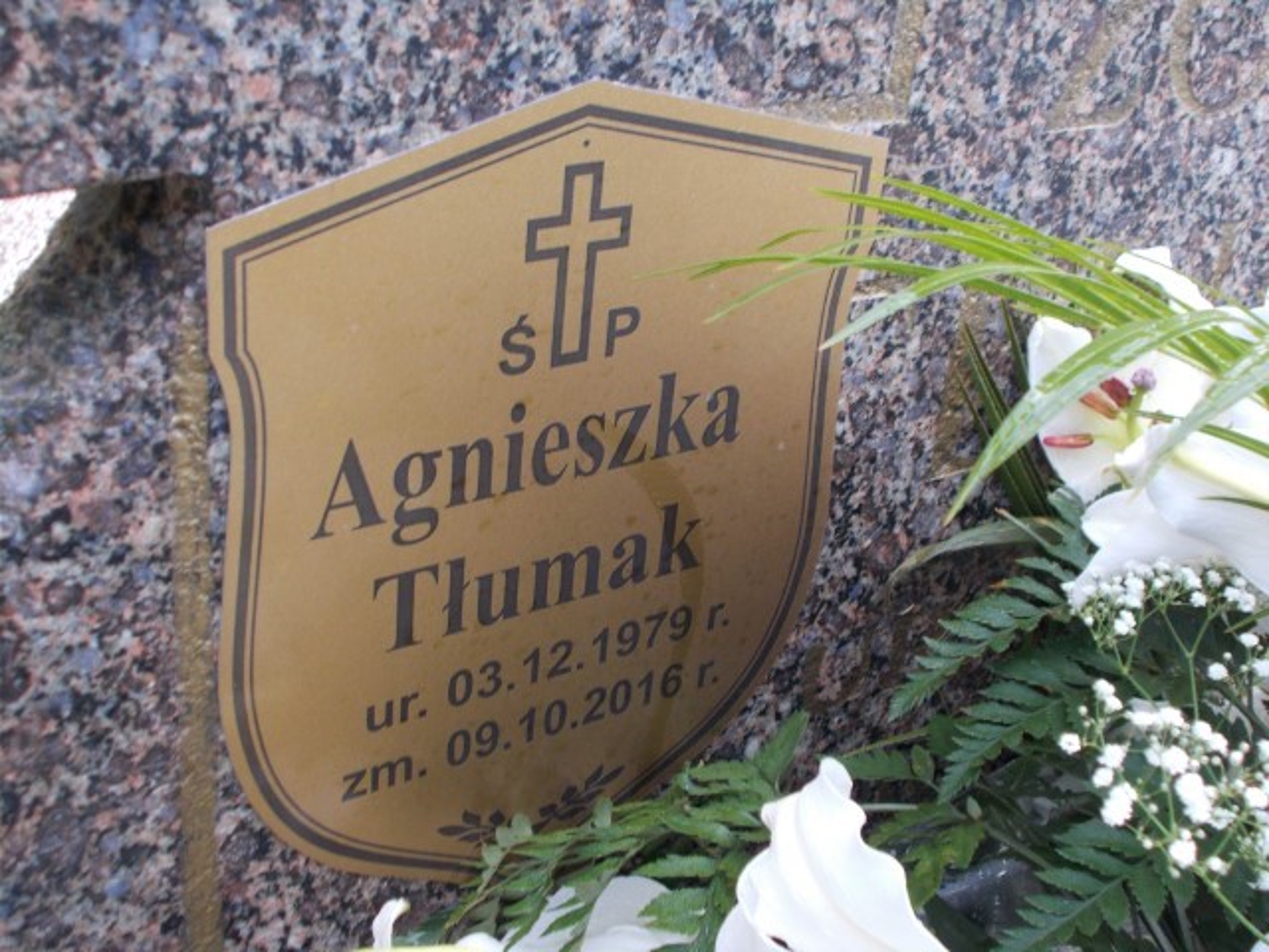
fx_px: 1833
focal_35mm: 50
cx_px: 634
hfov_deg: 38.2
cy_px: 476
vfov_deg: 29.1
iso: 125
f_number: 4.5
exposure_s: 1/30
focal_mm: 9
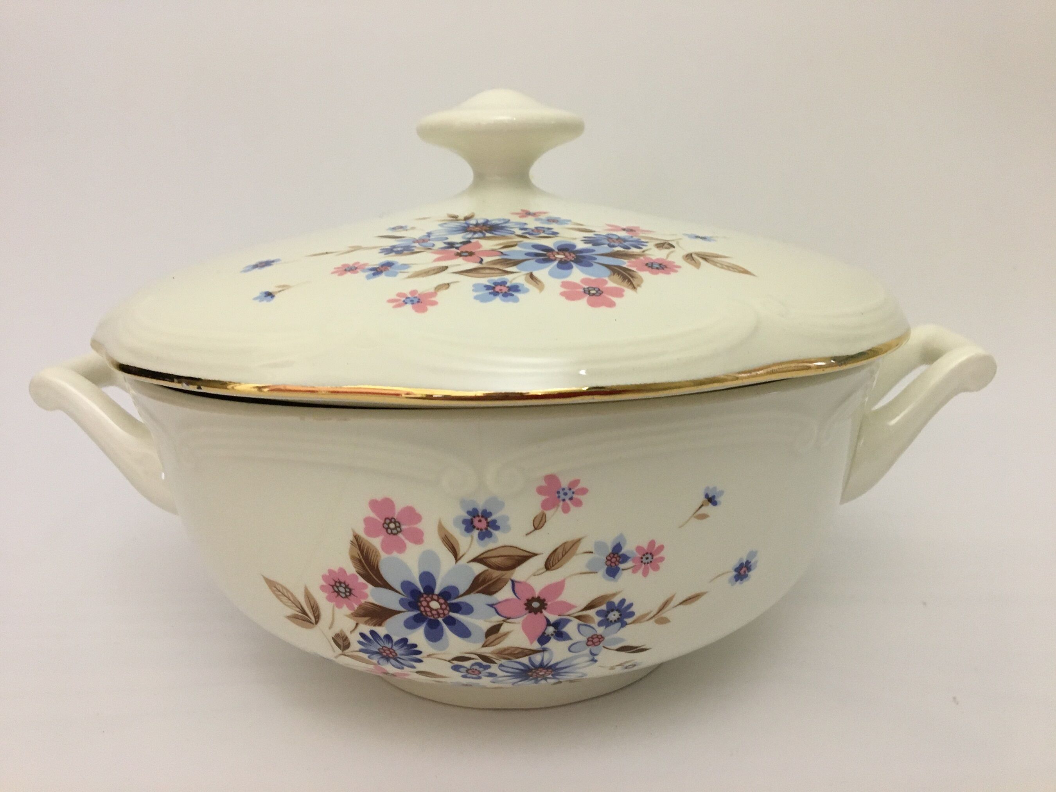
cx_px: 528
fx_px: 885
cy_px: 396
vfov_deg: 48.2
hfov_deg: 61.7
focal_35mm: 29
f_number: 2.2
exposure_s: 1/33
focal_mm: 4.15
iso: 160
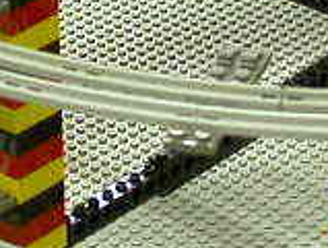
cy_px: -10
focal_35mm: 244
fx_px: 2317
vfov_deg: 6.1
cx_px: 182
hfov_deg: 8.1
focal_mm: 7.85
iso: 100
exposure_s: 1/11.9
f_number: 2.6
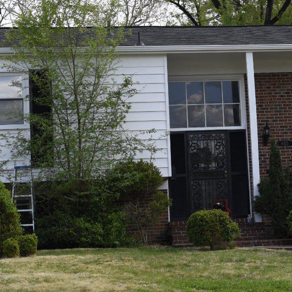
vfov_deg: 16.7
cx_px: 280
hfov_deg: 16.4
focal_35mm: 104
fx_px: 993
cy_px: 121
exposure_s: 1/400
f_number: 3.5
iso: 80
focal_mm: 38
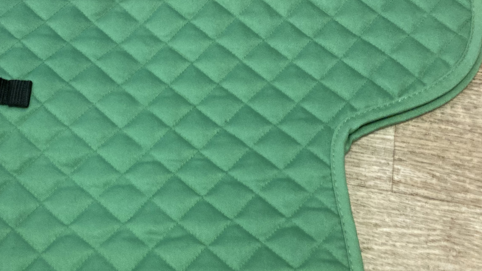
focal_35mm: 54
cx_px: 144
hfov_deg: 37.9
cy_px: 209
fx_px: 690
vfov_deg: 22.0
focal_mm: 3.99
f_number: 1.8
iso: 320
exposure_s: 1/33
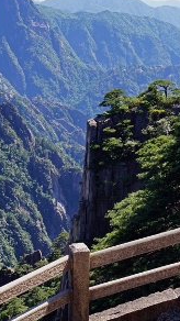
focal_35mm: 86
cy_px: 119
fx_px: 731
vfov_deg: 24.7
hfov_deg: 14.0
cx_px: 84
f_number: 8
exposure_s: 1/125
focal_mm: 40
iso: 100
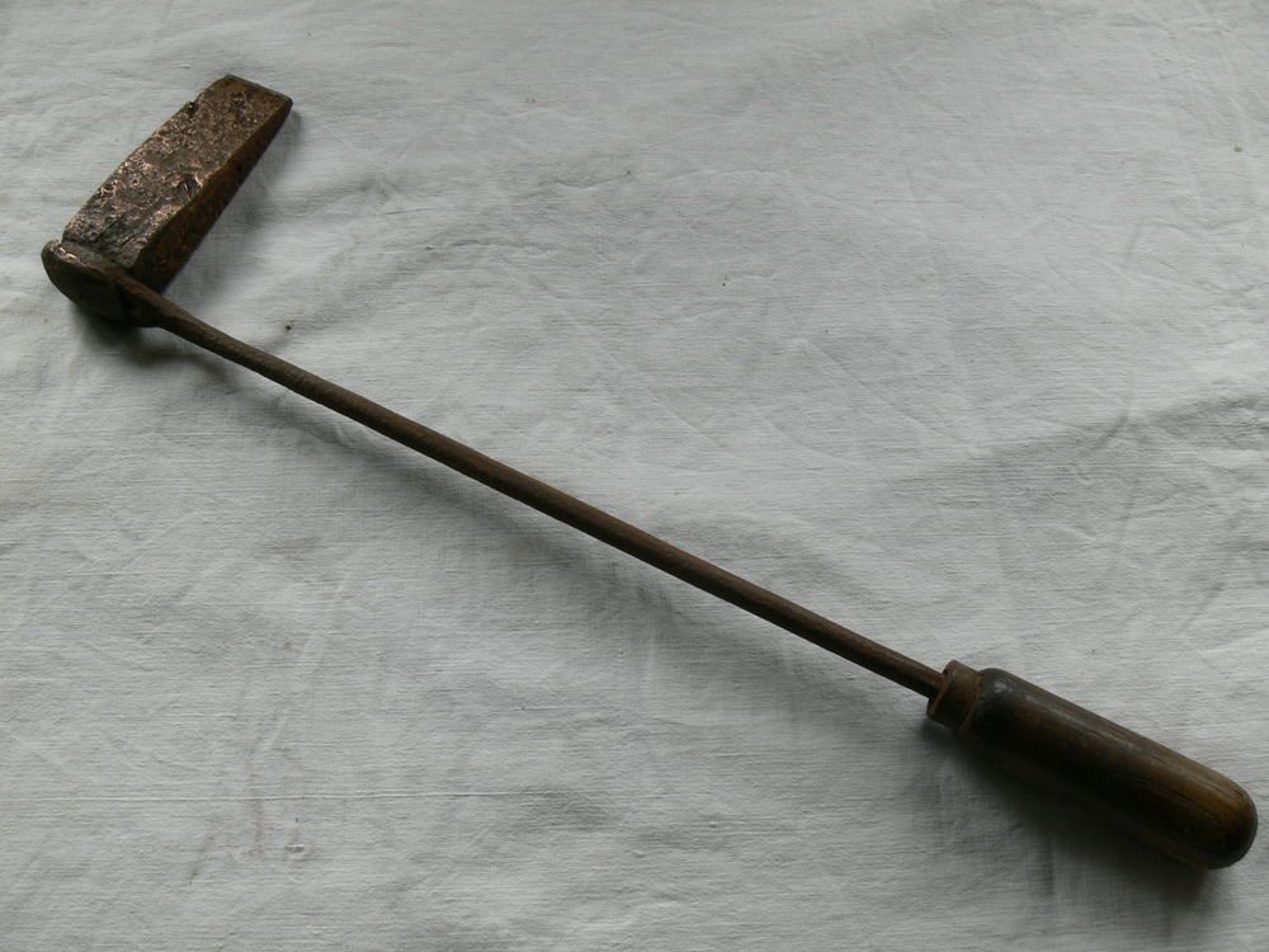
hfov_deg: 52.6
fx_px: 1283
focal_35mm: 35
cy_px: 476
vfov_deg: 40.7
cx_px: 634
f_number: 4
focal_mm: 7.4
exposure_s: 1/50
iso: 80
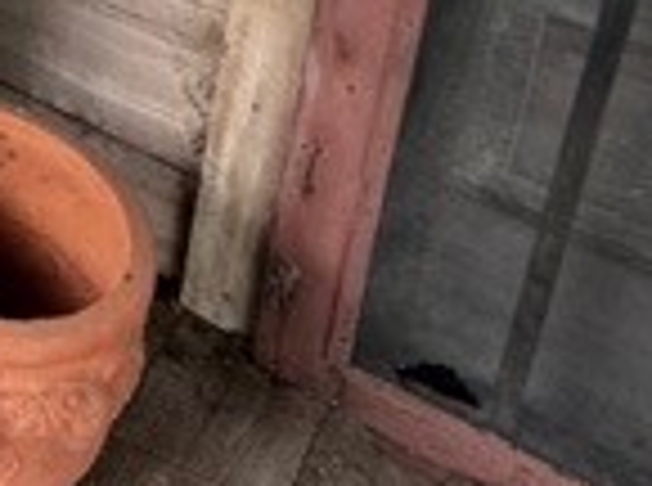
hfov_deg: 21.6
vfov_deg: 18.7
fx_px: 1165
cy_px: -369
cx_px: -490
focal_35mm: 62
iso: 64
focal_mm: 2.22
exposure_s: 1/99
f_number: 2.2
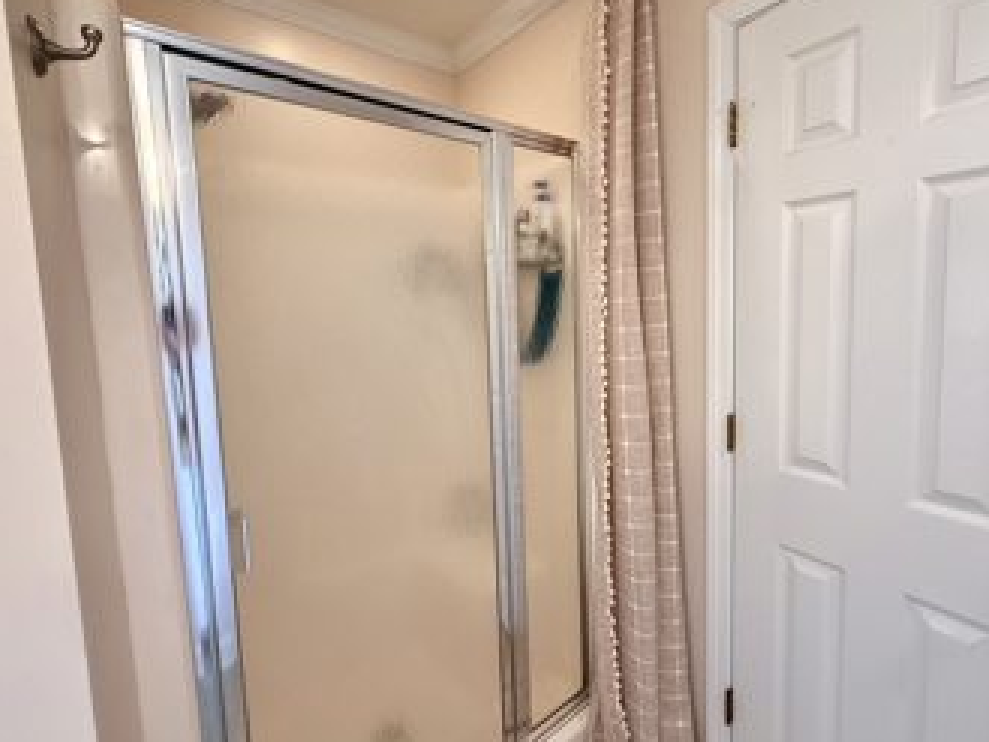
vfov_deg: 74.6
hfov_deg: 90.8
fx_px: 486
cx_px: 538
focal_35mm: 17
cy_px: 339
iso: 320
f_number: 2.2
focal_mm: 2.22
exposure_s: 1/120
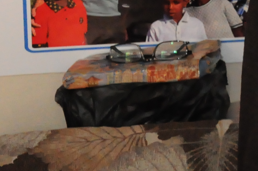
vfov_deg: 8.3
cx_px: 539
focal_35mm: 153
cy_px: -221
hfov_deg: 11.8
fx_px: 1095
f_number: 8
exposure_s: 1/200
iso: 3200
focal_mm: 22
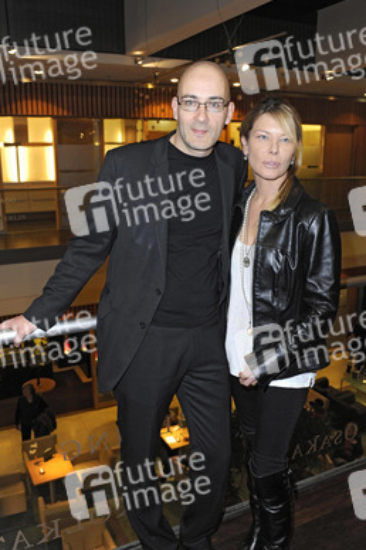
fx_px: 504
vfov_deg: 57.3
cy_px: 274
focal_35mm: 33
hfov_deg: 39.9
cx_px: 179
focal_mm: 32
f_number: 5.6
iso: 1250
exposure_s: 1/40
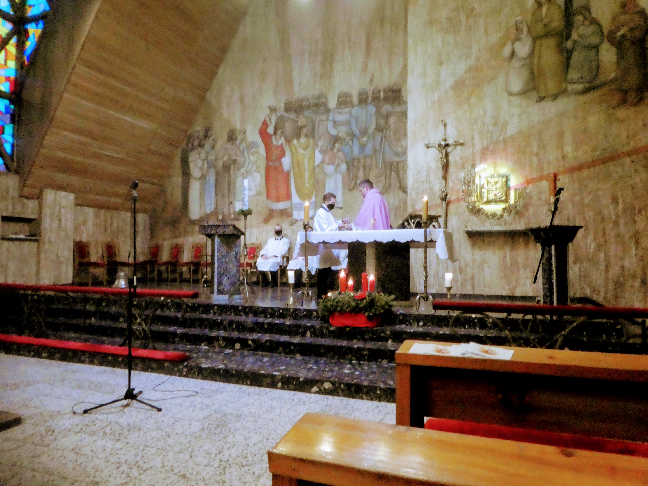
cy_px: 243
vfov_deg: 56.8
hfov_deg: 71.6
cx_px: 324
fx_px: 449
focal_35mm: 24
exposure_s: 1/20
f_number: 3.3
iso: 1600
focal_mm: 4.3
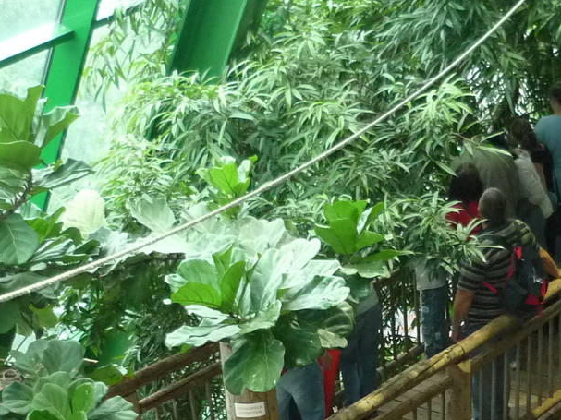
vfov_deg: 16.7
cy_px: 400
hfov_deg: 22.4
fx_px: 1410
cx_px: 365
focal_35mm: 87
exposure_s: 1/30
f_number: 2.8
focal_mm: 5.5
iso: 400
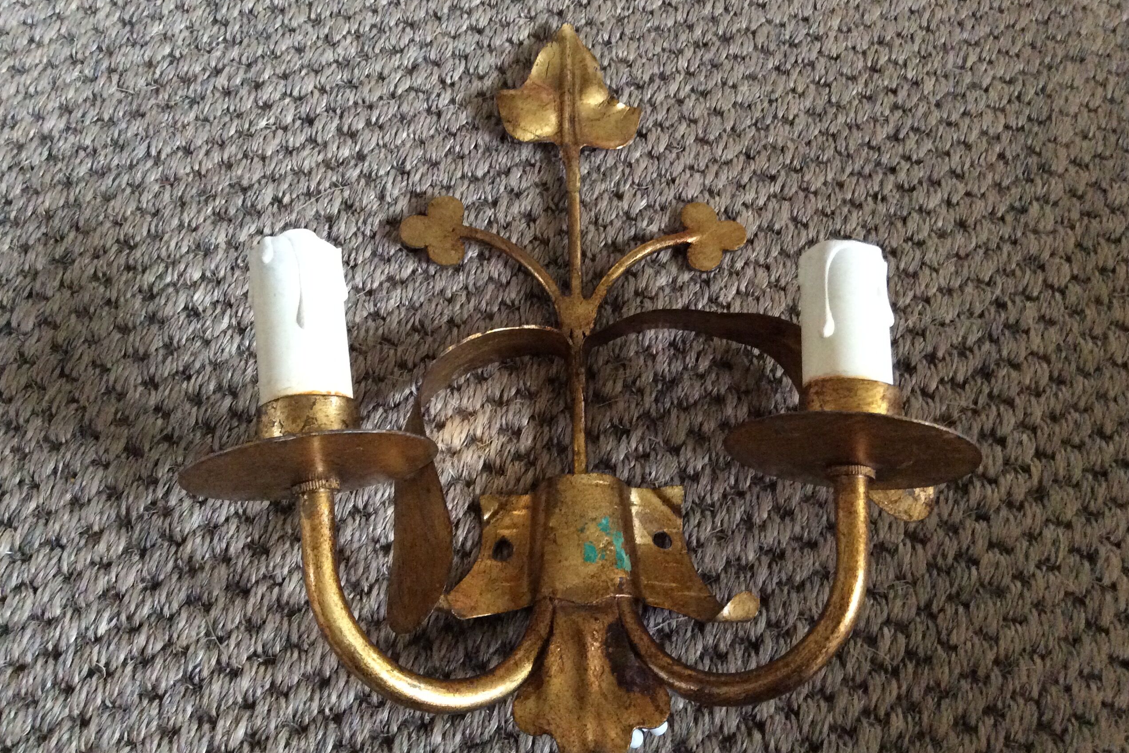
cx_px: 562
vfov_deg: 38.9
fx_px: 1066
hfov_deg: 55.8
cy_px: 365
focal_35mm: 34
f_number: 2.4
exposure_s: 1/17
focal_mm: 3.3
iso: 320
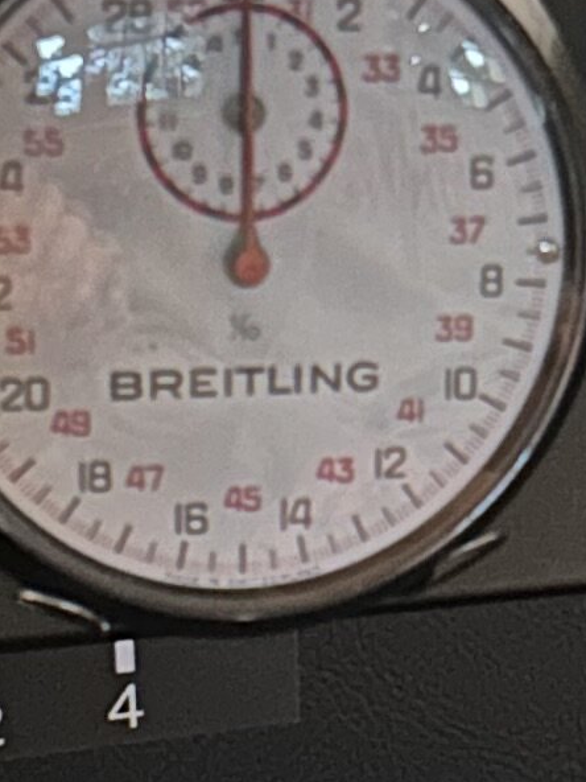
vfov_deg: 11.1
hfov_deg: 8.4
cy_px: 807
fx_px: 3995
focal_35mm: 177
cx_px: 389
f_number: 1.5
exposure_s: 1/12
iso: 640
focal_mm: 5.7
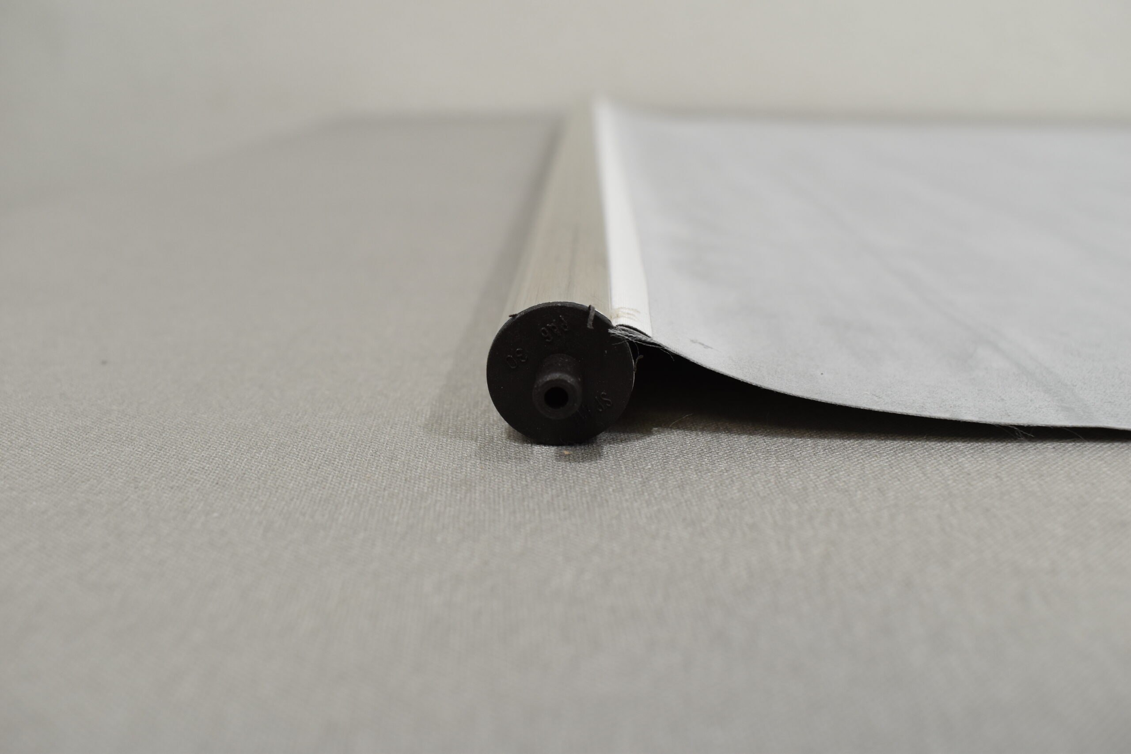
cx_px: 566
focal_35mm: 34
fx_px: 1084
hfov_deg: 55.1
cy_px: 377
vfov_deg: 38.4
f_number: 7.1
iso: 400
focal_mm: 23
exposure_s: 1/60
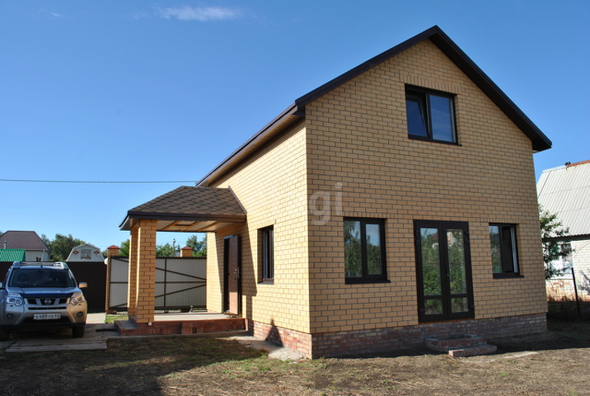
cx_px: 295
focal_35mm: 27
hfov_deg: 67.3
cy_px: 198
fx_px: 443
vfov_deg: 48.1
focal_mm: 18
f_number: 8
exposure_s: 1/250
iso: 100
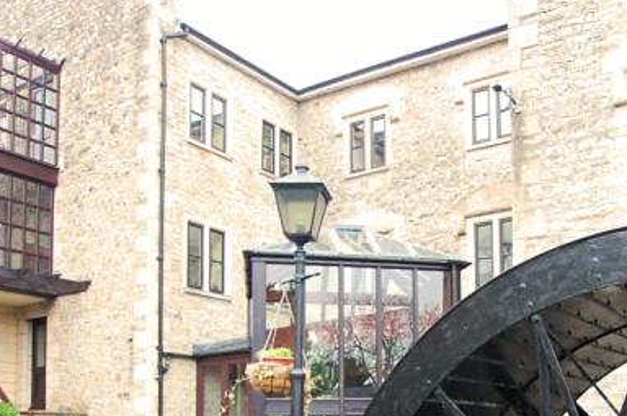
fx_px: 696
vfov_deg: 31.4
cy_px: 392
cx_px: 446
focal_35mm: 40
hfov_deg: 47.2
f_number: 5
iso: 800
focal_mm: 10
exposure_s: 1/100
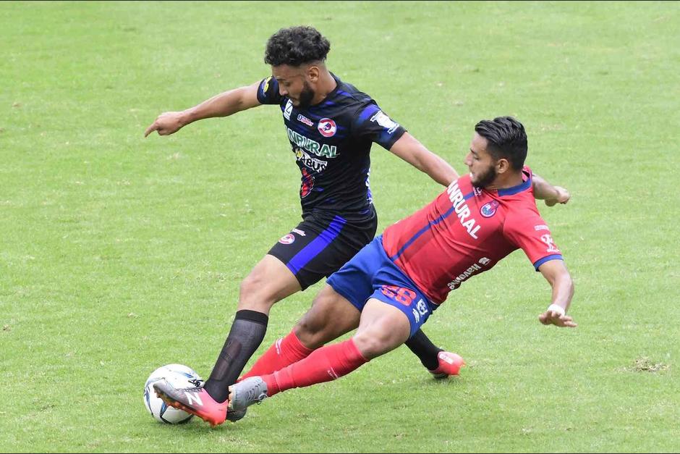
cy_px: 227
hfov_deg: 5.3
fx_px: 7367
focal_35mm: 390
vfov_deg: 3.5
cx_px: 340
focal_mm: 260
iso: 1600
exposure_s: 1/2000
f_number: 5.6
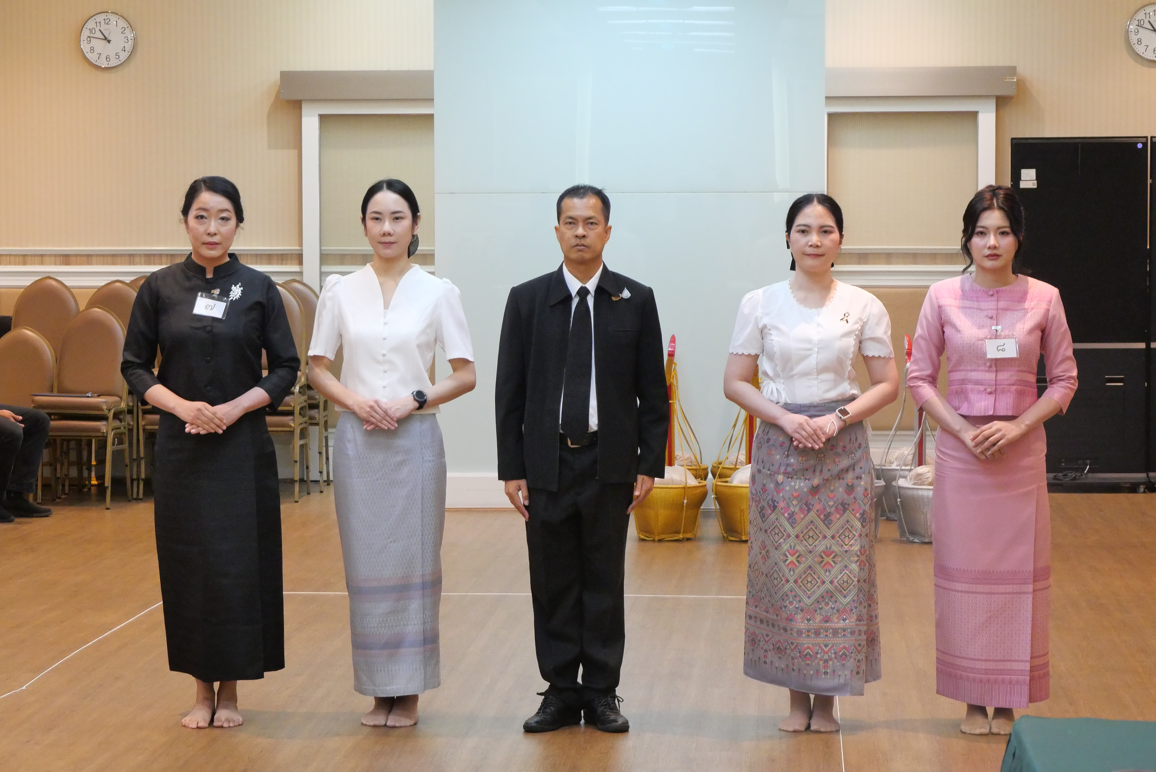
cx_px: 578
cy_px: 386
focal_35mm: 101
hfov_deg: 20.2
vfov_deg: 13.6
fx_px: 3245
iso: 3200
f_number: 5.6
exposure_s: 1/50
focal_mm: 49
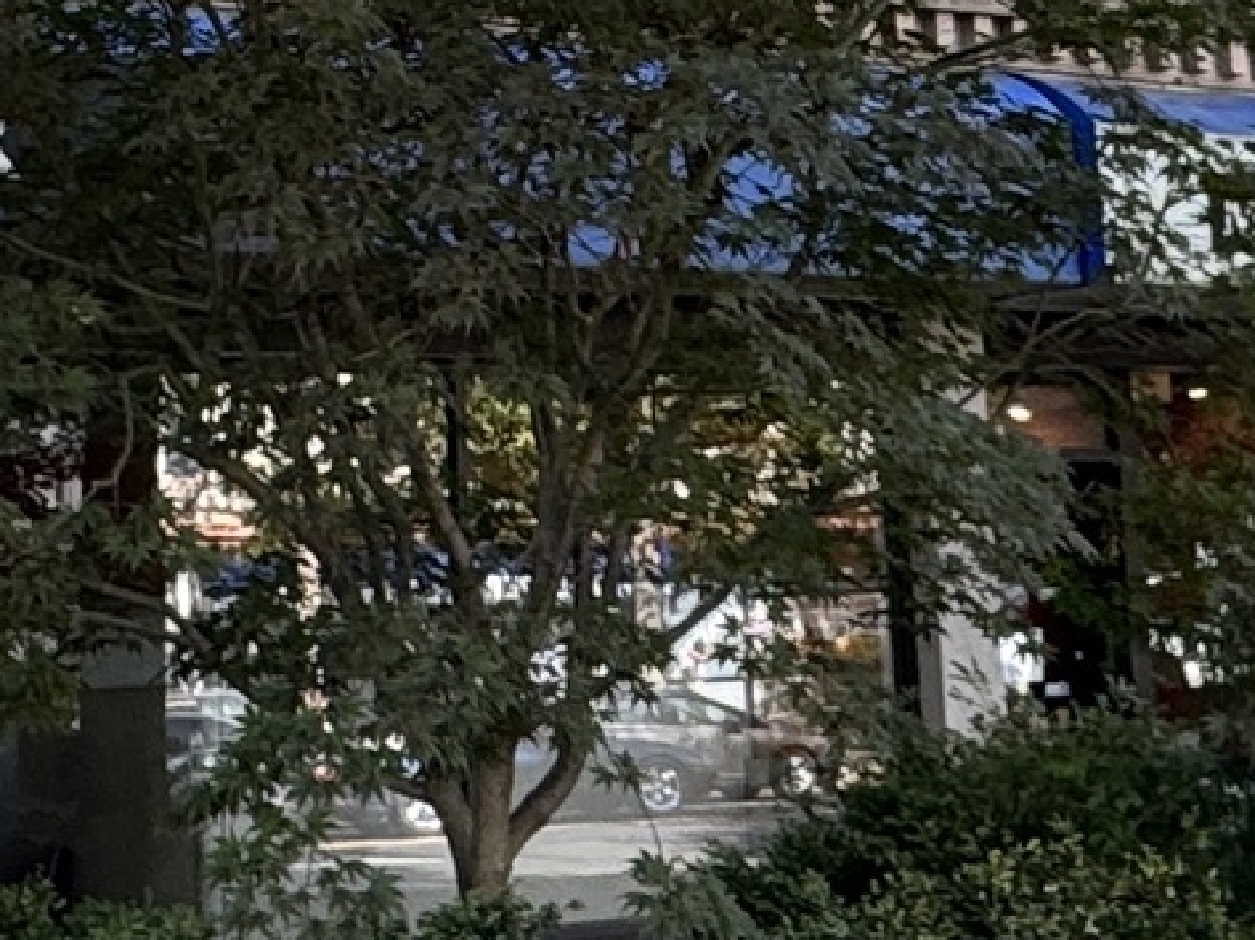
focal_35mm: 91
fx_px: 3297
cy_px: -72
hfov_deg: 21.6
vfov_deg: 15.8
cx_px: 631
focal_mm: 2.22
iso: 80
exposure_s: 1/99
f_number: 2.2
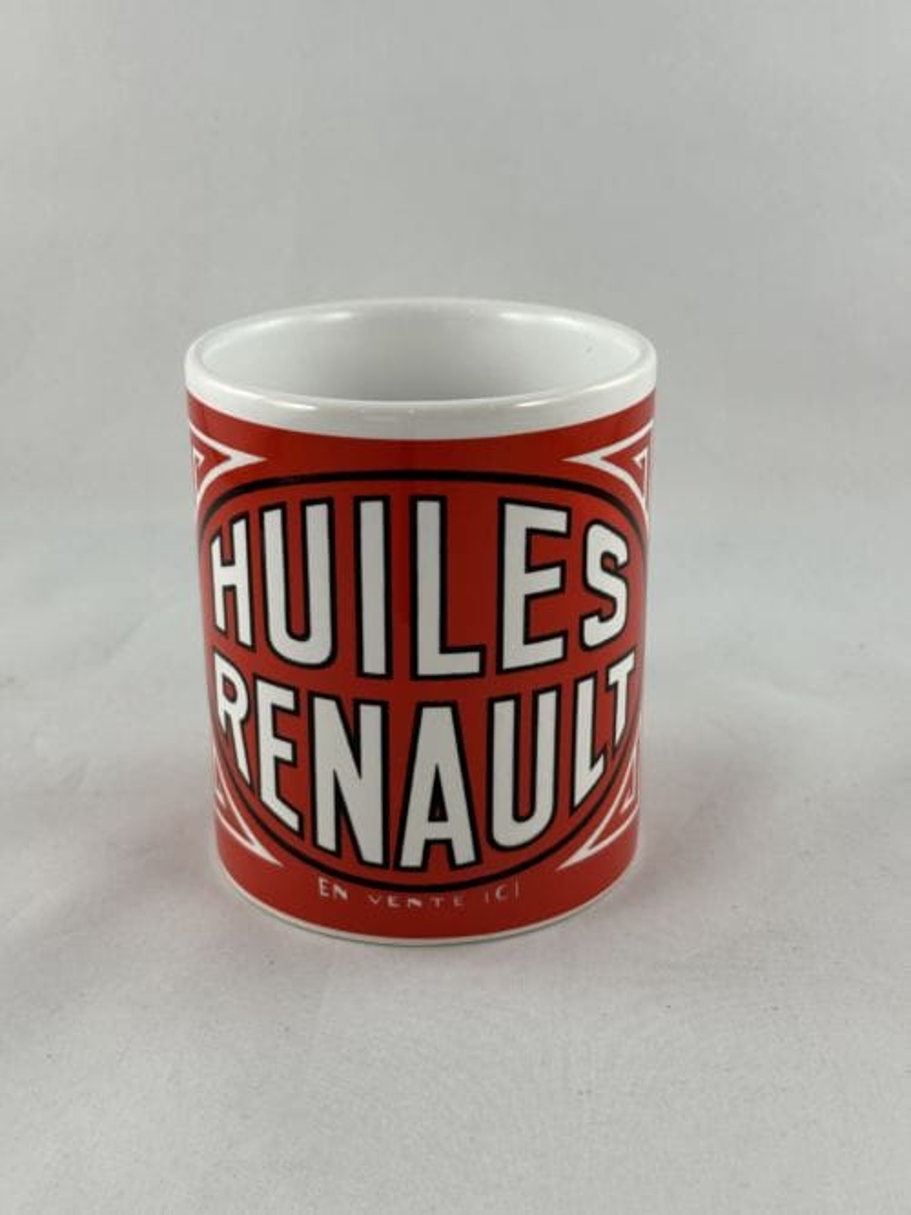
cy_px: 608
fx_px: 1685
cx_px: 456
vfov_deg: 39.7
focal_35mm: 48
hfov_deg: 30.3
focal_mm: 6.86
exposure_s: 1/100
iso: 50
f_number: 1.78
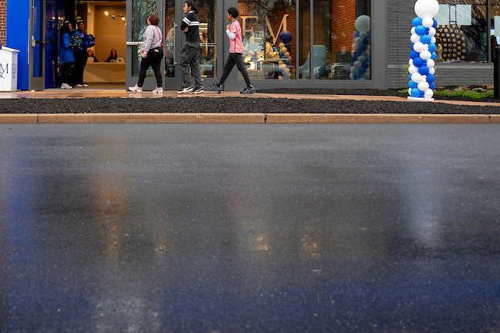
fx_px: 652
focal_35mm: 47
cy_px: 53
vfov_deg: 27.9
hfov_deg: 41.6
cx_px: 180
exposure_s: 1/250
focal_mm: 25.5
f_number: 2.8
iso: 800
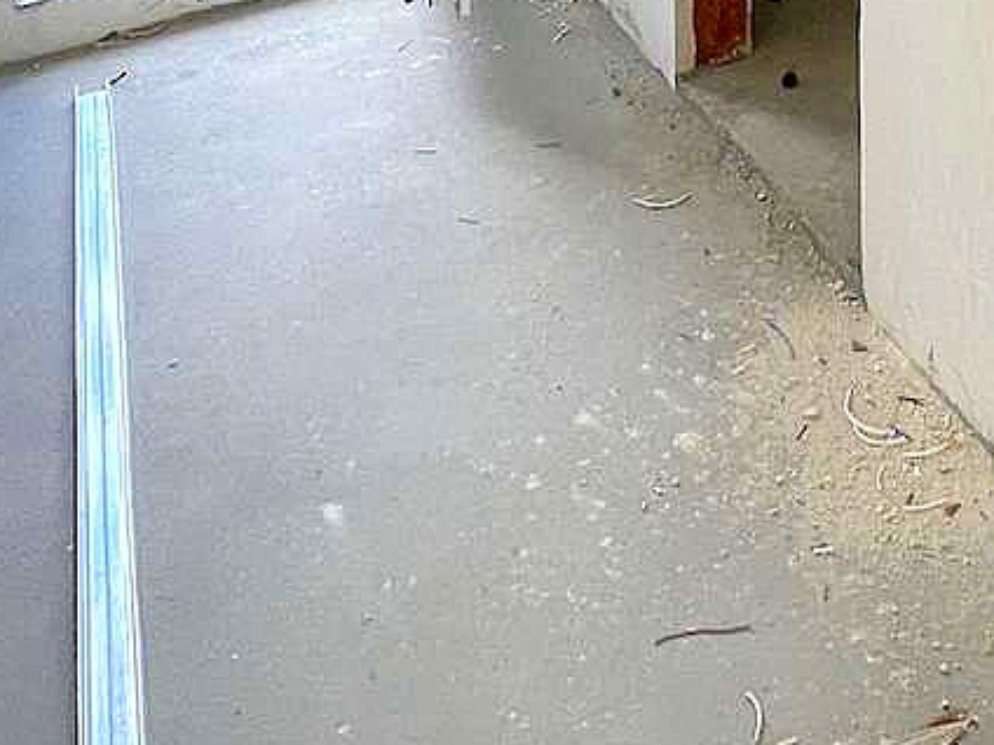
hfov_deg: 36.0
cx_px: 1050
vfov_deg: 22.3
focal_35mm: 46
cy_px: -517
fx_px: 1321
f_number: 1.8
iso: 80
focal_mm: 1.57
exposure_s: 1/99
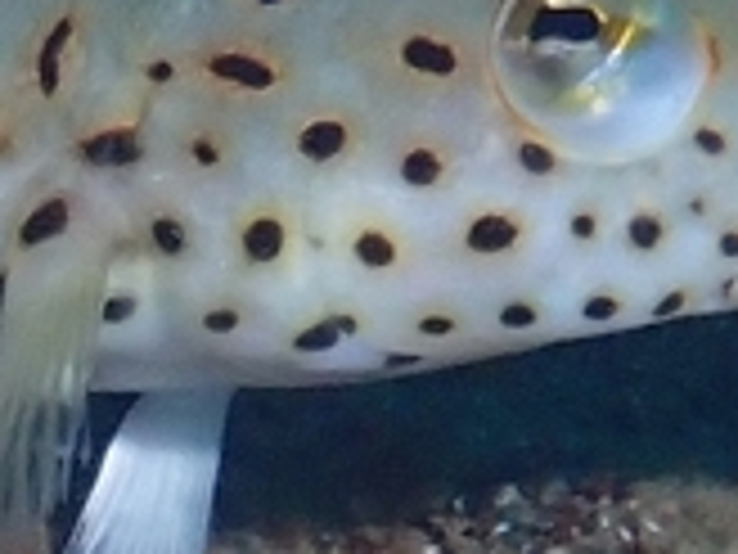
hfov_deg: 2.8
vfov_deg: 2.1
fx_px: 14796
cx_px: -544
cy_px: 408
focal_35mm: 694
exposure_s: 1/200
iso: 200
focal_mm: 18
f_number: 6.3
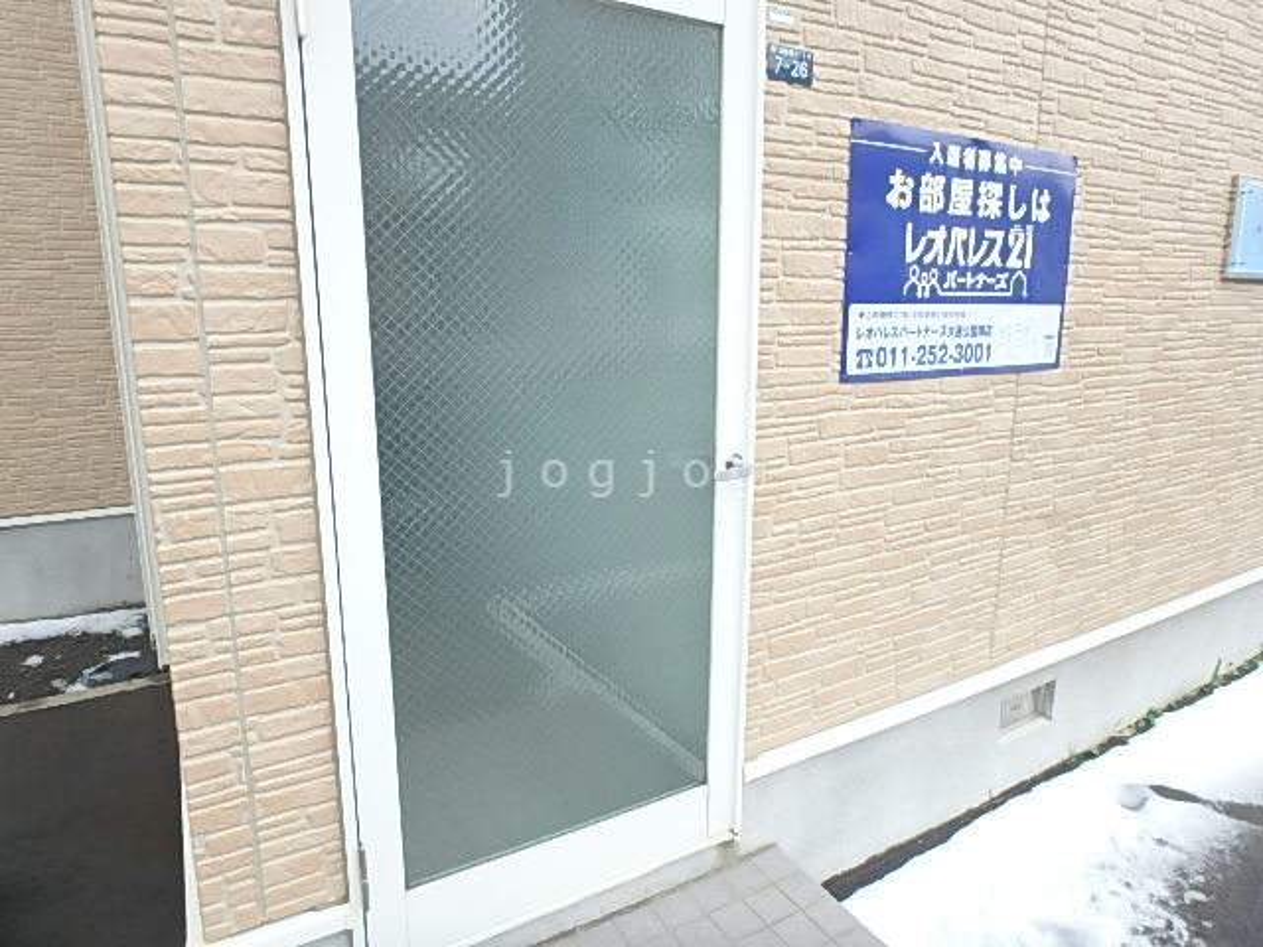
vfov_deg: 63.4
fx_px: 766
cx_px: 632
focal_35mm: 21
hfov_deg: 79.0
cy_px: 474
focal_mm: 3.7
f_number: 3.5
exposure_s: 1/160
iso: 125
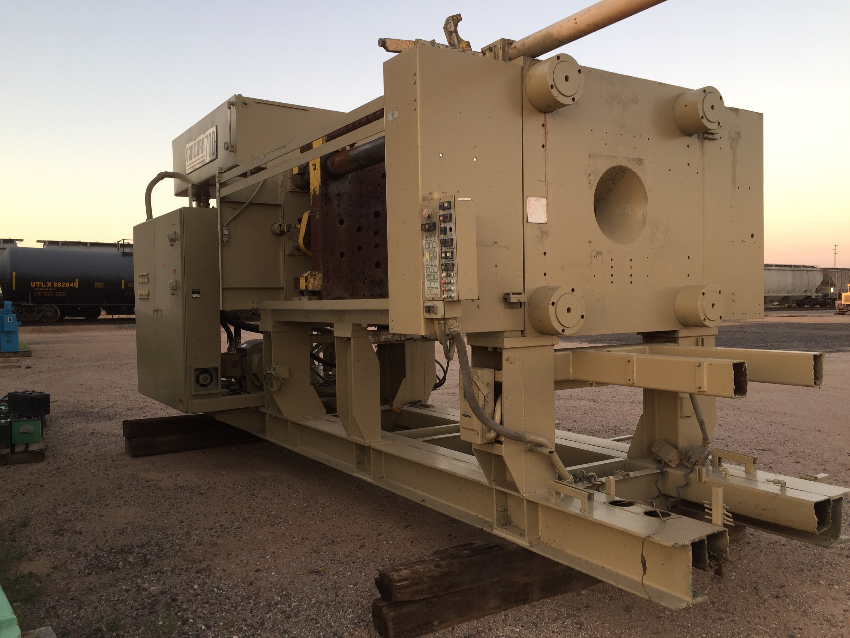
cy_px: 319
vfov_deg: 48.2
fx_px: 712
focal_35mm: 29
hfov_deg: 61.7
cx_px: 425
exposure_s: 1/60
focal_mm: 4.15
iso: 32
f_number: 2.2
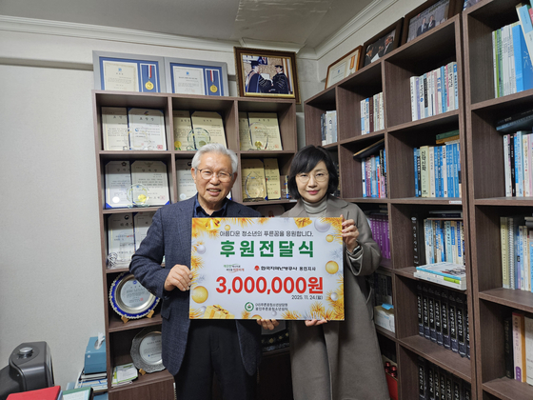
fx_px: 354
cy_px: 200
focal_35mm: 23
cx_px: 266
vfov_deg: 58.9
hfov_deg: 73.9
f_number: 1.8
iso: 250
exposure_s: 1/170
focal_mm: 5.4
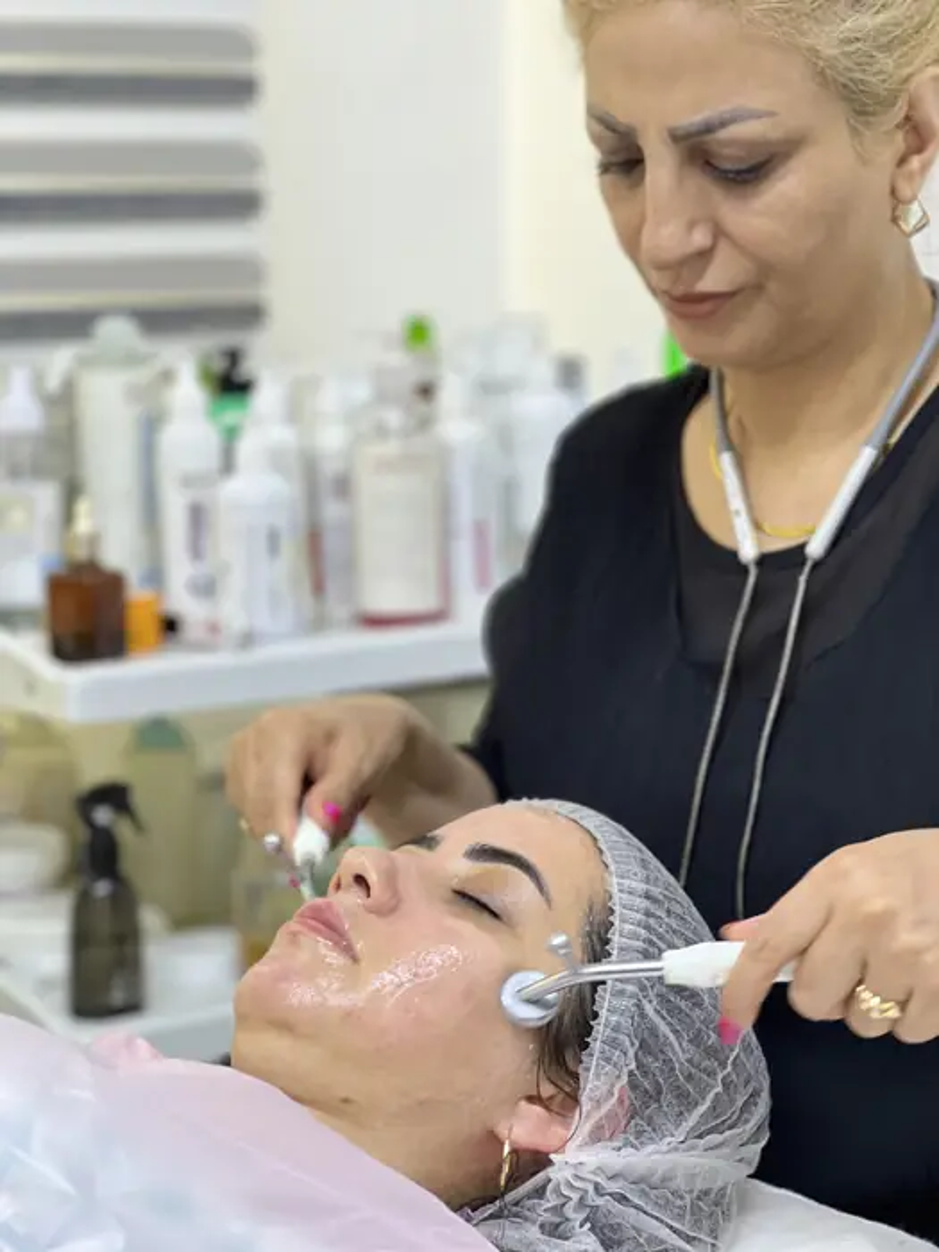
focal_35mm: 77
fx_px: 2785
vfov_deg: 25.3
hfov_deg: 19.1
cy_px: 626
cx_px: 470
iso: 320
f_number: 2.8
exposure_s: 1/33
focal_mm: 9
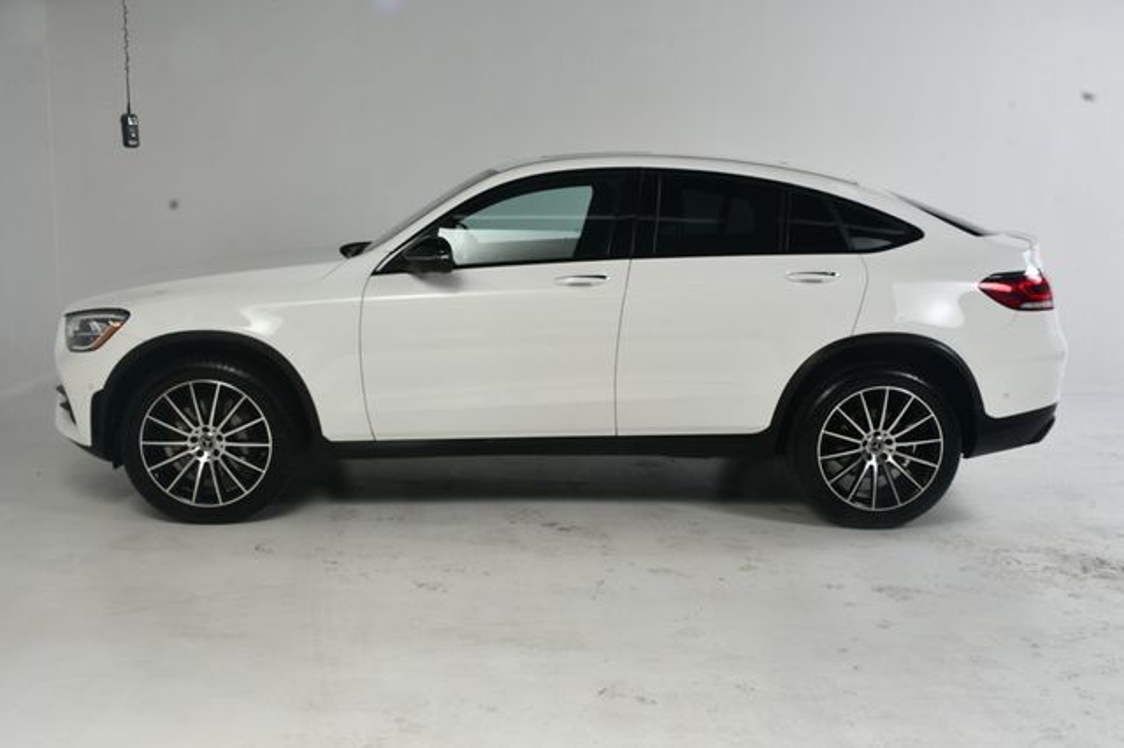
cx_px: 562
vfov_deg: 36.8
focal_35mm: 36
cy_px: 374
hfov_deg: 53.2
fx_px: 1123
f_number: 14
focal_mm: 24
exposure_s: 1/160
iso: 100
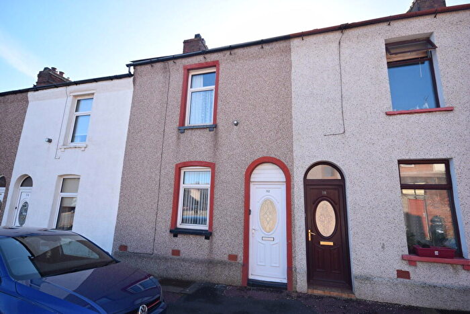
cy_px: 157
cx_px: 235
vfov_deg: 67.4
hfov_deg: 90.0
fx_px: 235
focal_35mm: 18
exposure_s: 1/250
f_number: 8
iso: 320
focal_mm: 12
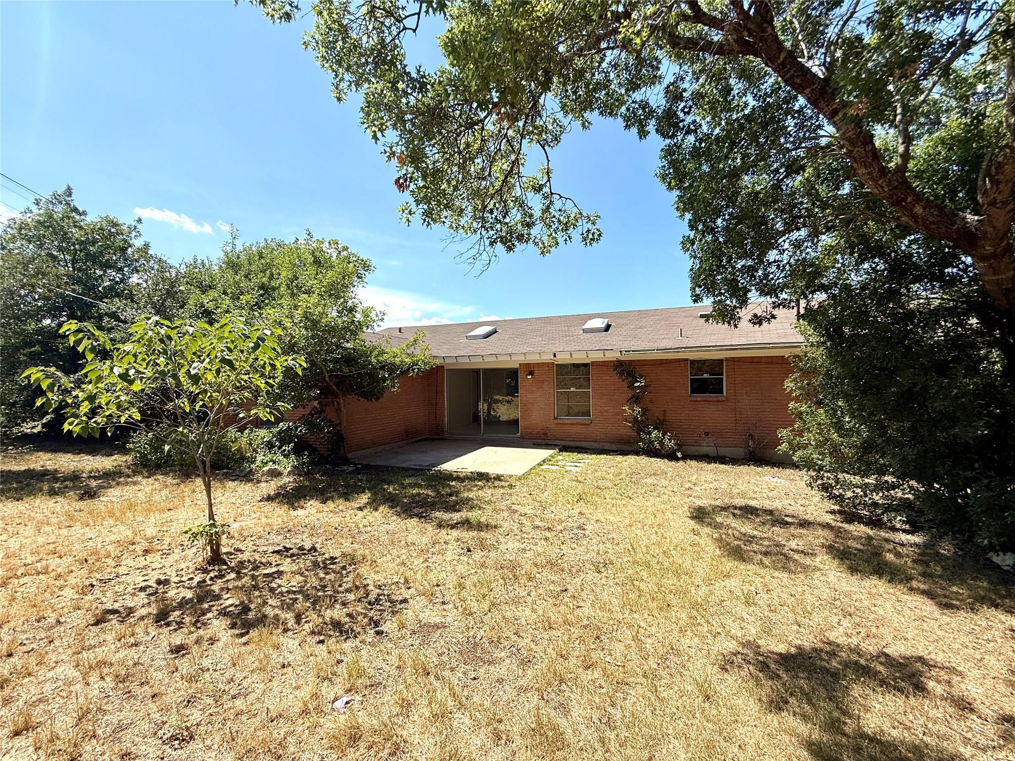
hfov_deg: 102.1
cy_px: 380
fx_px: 411
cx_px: 508
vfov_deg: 85.7
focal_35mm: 14
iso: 50
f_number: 2.2
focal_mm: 2.22
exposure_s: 1/1656
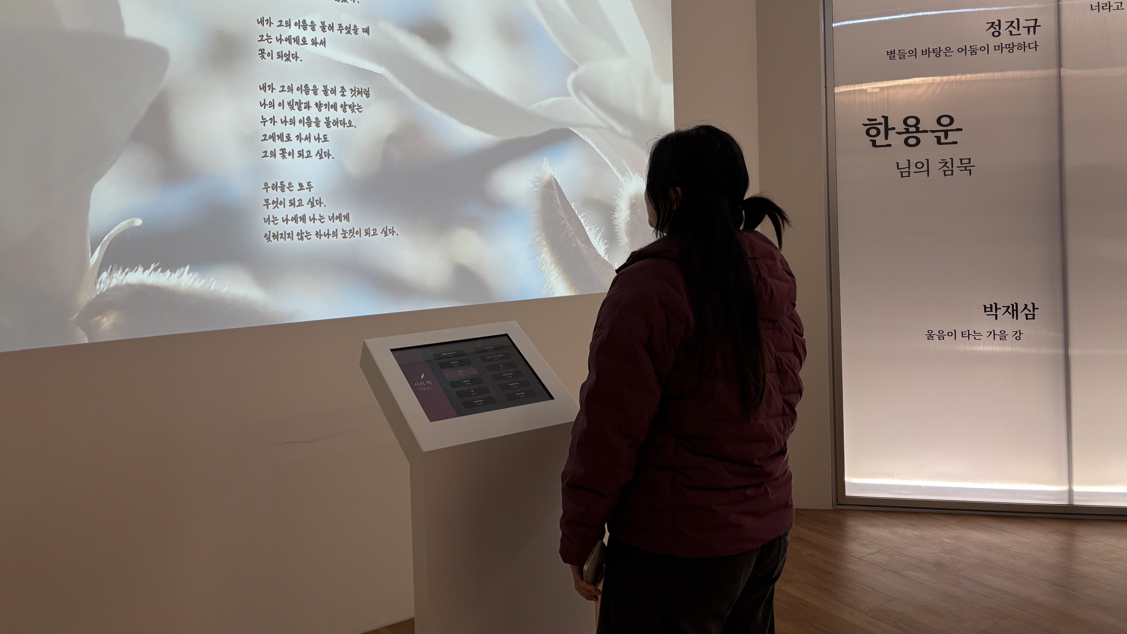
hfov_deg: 66.1
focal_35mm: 29
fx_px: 867
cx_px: 560
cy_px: 211
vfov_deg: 39.7
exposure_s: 1/120
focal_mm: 5.96
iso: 80
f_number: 1.6
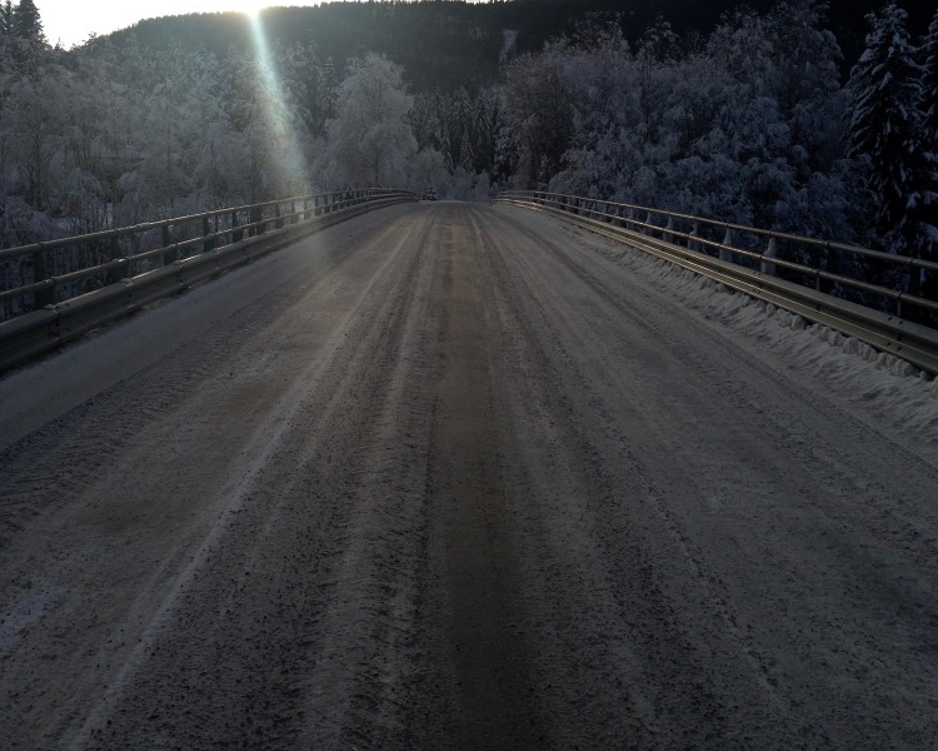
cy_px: 245
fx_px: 1221
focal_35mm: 44
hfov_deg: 42.0
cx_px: 474
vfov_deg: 33.8
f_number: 2.4
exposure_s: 1/1466
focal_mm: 4.12
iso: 50
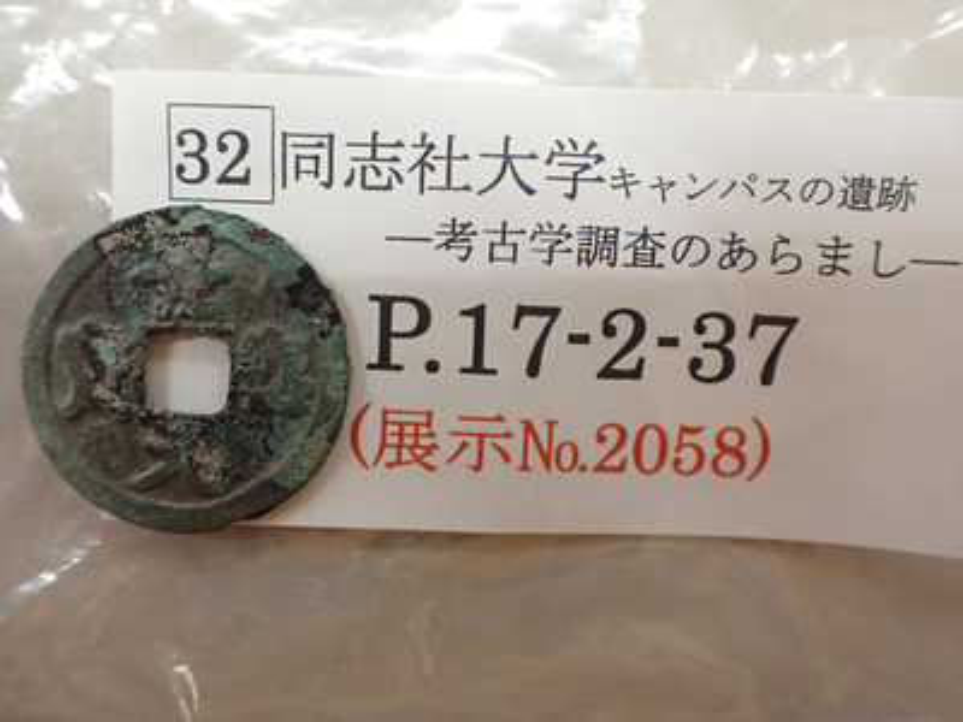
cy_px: 361
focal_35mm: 30
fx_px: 835
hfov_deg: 60.0
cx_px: 482
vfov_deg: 46.8
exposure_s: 1/125
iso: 640
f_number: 2.3
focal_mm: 5.4
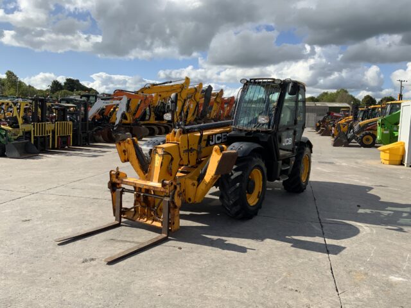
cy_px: 154
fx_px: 344
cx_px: 206
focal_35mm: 29
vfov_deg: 48.2
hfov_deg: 61.7
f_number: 1.8
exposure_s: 1/2320
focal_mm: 3
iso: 16
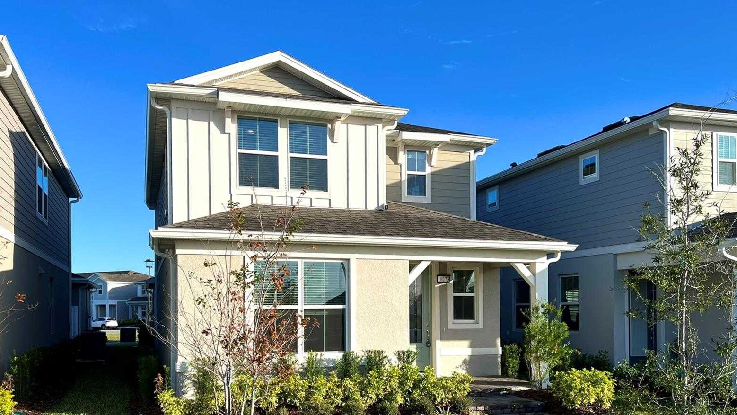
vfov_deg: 39.8
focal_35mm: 29
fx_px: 567
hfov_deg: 66.1
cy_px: 268
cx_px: 368
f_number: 1.5
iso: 50
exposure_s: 1/3257
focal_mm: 5.7
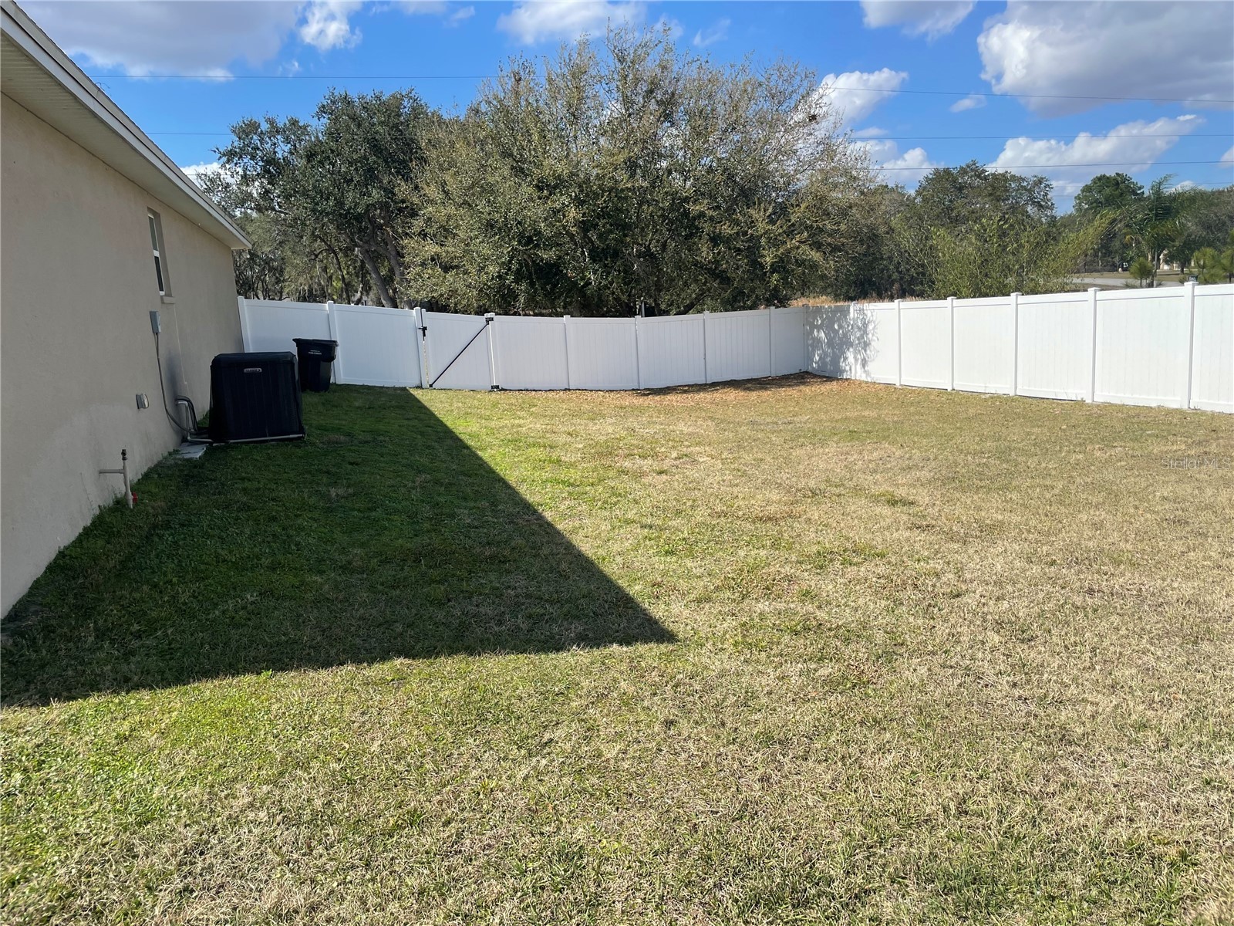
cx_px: 617
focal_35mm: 26
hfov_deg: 67.3
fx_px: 927
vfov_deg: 53.1
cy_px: 463
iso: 32
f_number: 1.6
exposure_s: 1/3040
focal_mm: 4.2
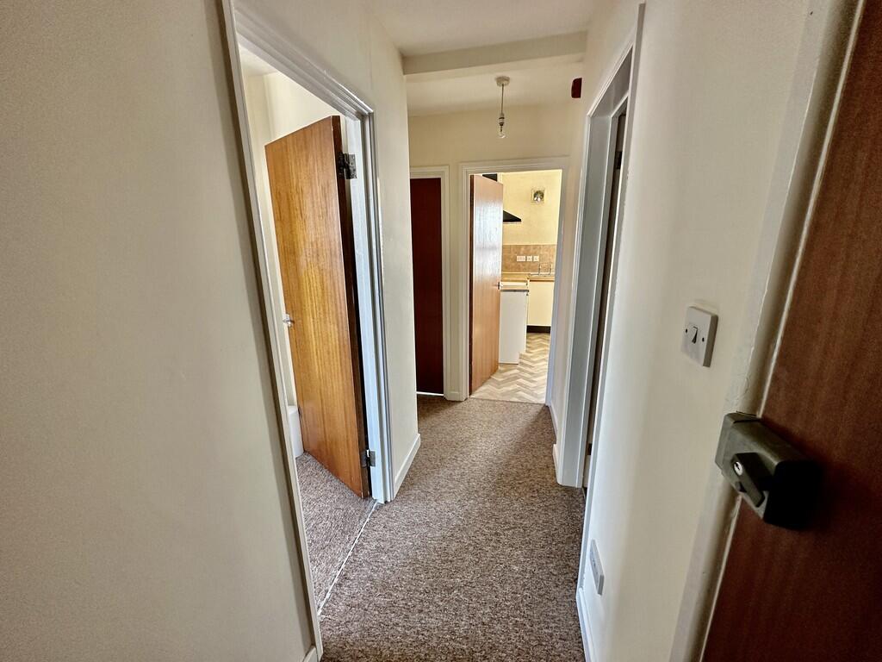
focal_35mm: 14
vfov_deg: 85.7
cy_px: 331
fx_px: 357
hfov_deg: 102.1
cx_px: 441
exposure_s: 1/99
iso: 125
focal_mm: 2.22
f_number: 2.2
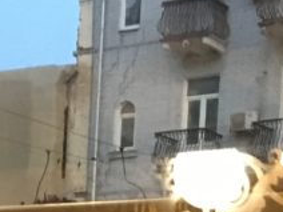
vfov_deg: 9.8
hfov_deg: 14.1
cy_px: 435
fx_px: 1145
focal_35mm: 140
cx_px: 170
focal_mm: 4.15
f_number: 2.2
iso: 320
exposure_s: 1/17
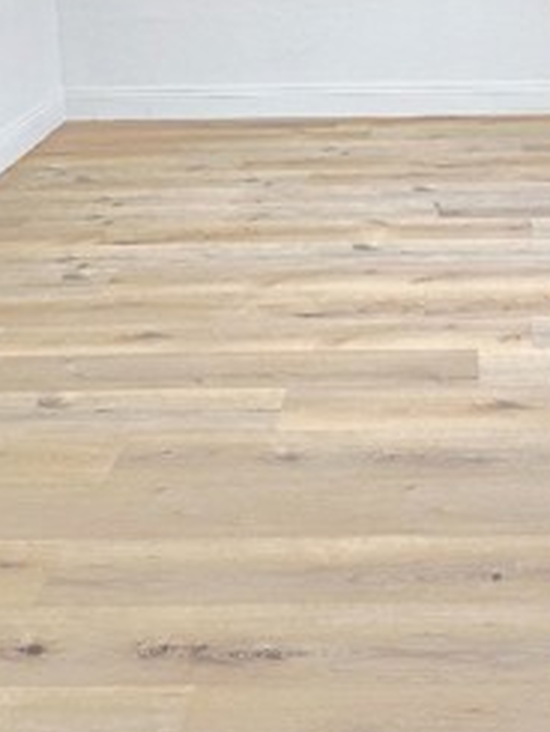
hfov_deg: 24.0
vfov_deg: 29.0
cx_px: 448
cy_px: -84
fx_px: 1270
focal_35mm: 60
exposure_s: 1/120
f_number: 1.7
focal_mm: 6.3
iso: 500
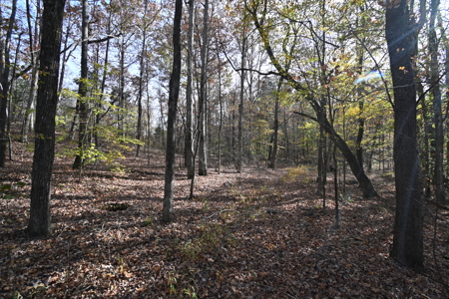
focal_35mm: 15
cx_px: 224
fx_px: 187
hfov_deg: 100.4
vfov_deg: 77.3
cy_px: 150
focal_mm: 10
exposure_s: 1/250
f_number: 5.6
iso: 180
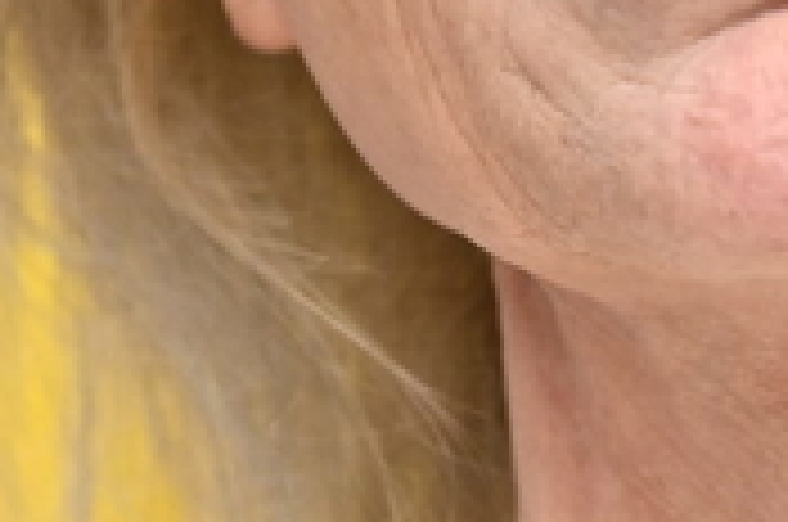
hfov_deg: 1.5
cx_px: 383
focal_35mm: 1374
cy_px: -238
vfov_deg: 1.0
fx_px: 30020
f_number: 4
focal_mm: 200
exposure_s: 1/250
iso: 1250
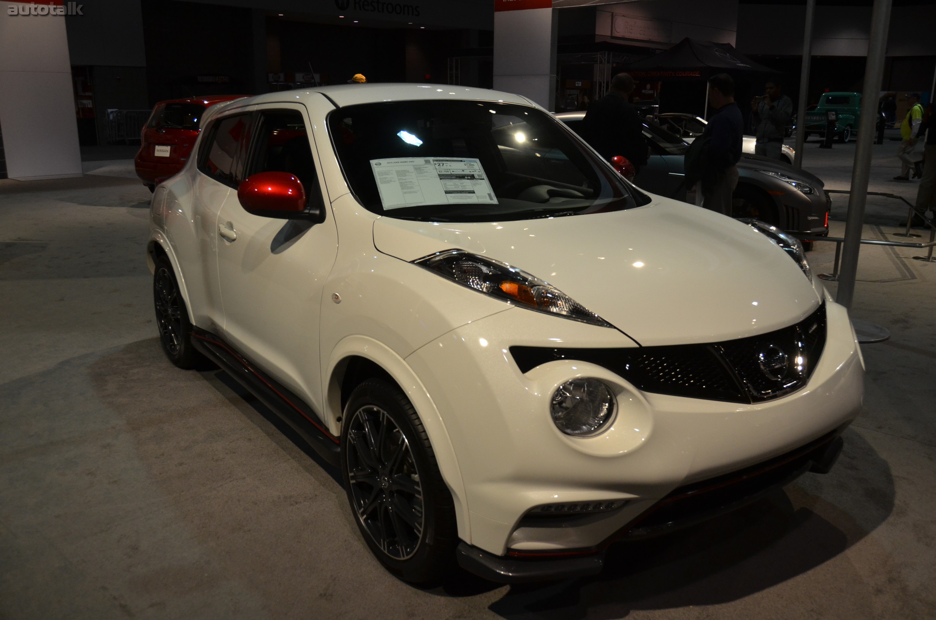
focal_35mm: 30
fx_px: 778
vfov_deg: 43.4
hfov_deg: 62.0
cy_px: 310
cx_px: 468
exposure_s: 1/500
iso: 800
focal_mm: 20
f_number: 3.5
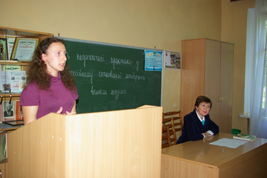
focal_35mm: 39
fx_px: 290
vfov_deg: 34.3
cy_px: 89
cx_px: 134
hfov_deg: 49.5
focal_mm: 26
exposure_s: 1/50
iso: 200
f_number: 4
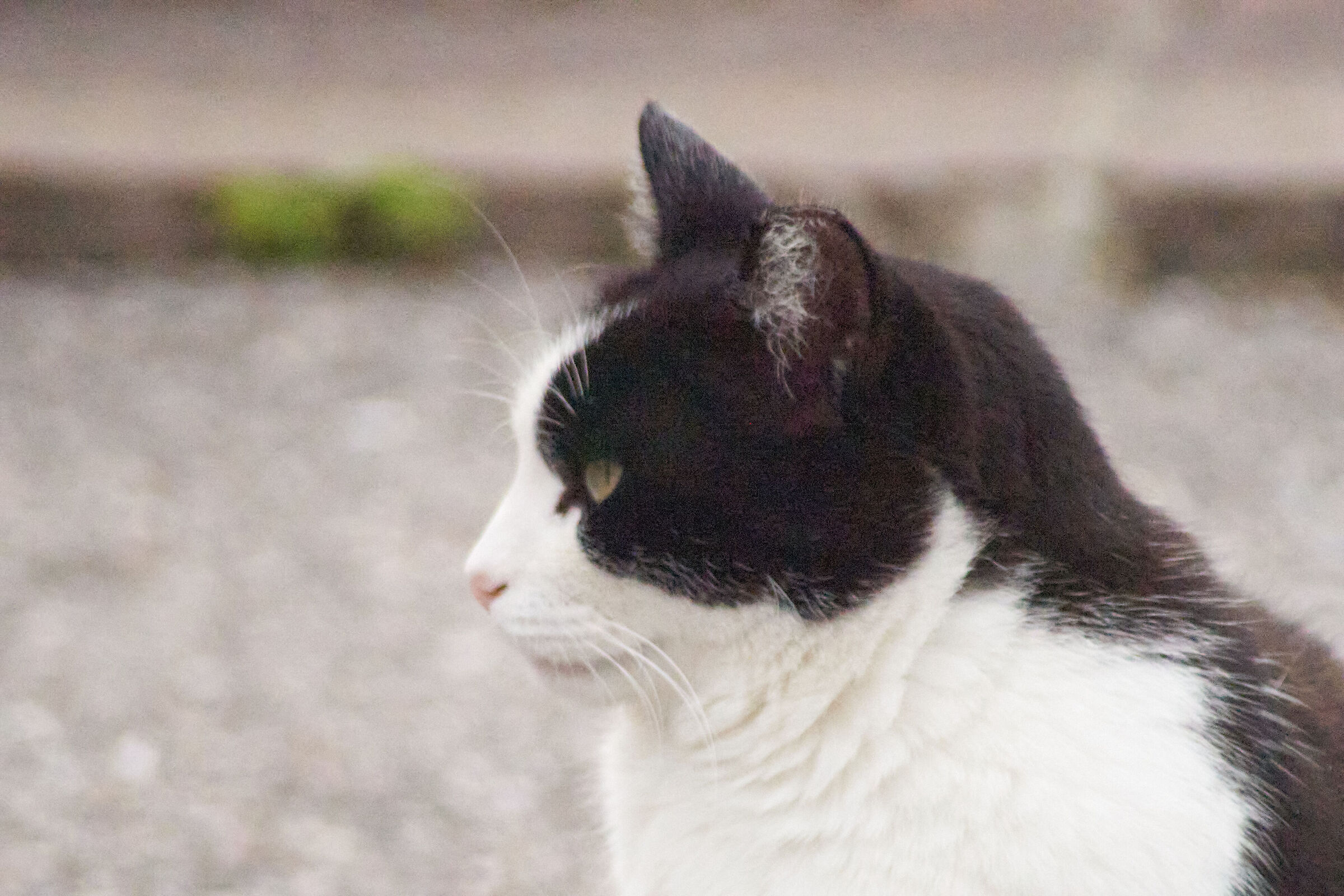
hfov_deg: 2.3
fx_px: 33597
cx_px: 672
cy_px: 448
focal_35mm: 900
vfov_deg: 1.5
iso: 25600
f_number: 11
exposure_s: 1/8000
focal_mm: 600
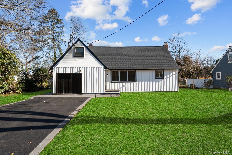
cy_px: 78
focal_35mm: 21
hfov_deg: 81.2
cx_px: 116
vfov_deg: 59.5
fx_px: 135
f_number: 10
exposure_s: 1/400
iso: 400
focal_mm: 14
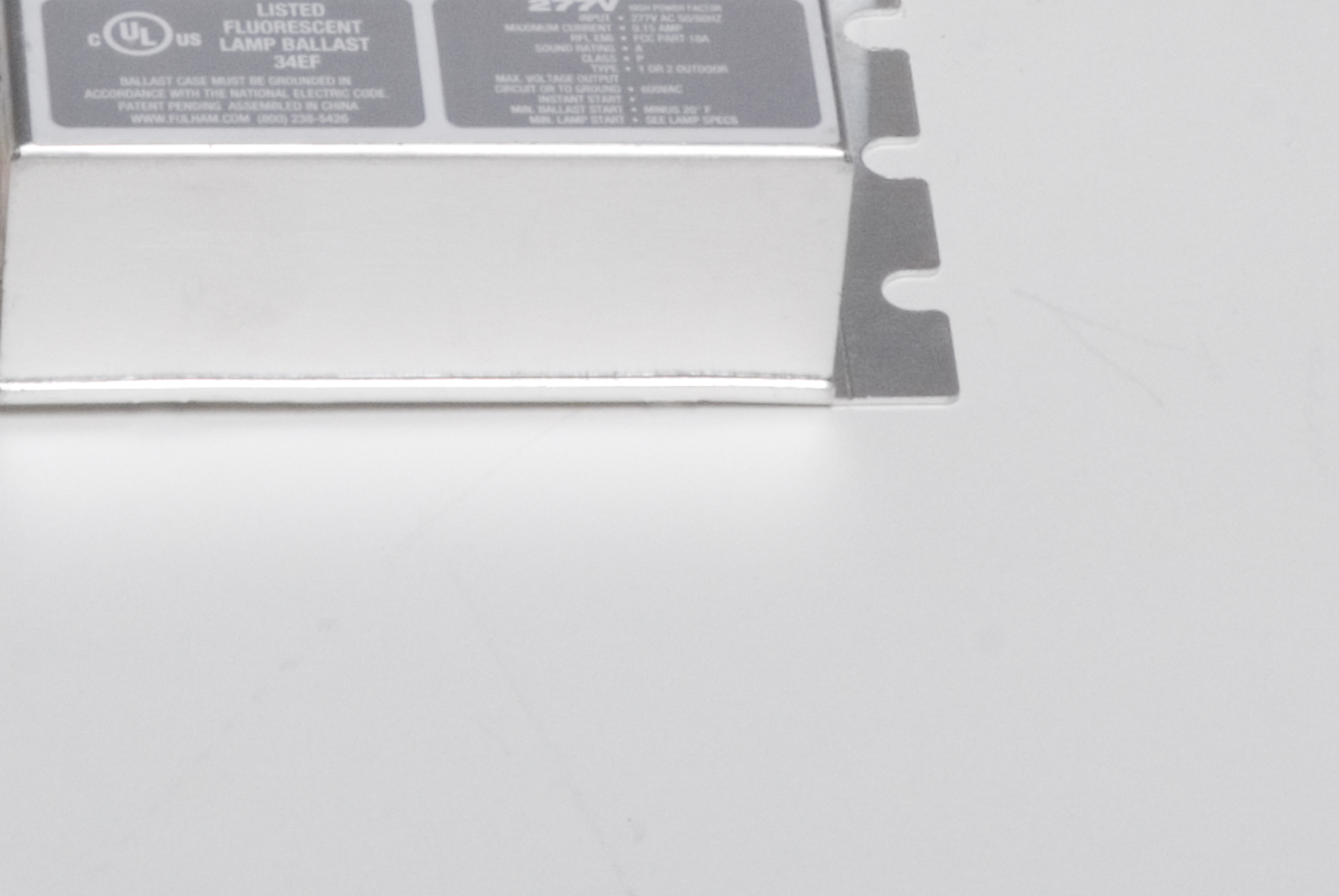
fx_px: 7224
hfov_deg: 10.6
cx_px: 386
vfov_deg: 7.1
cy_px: 78
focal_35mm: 194
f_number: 20
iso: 160
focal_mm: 70
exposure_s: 1/250
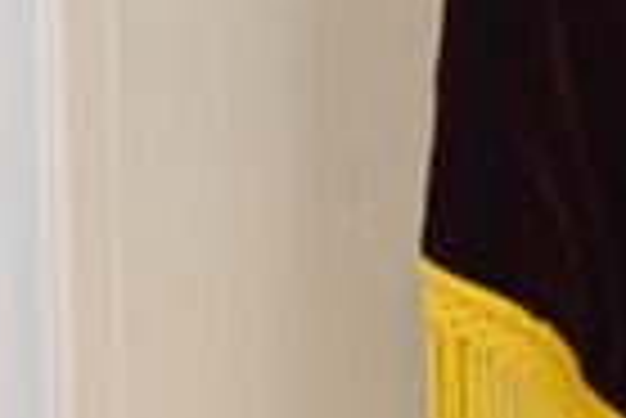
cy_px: -279
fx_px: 7589
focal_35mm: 436
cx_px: -561
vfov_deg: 3.1
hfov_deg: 4.7
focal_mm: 95
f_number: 6.3
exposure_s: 1/200
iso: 2000
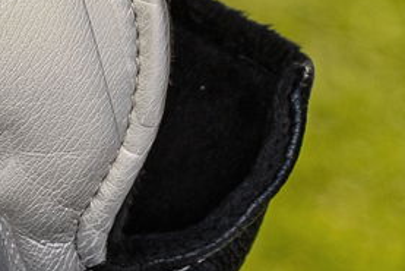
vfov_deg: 2.3
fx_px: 6821
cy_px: -374
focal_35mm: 606
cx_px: -75
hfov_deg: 3.4
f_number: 7.1
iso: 640
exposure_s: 1/400
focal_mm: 105
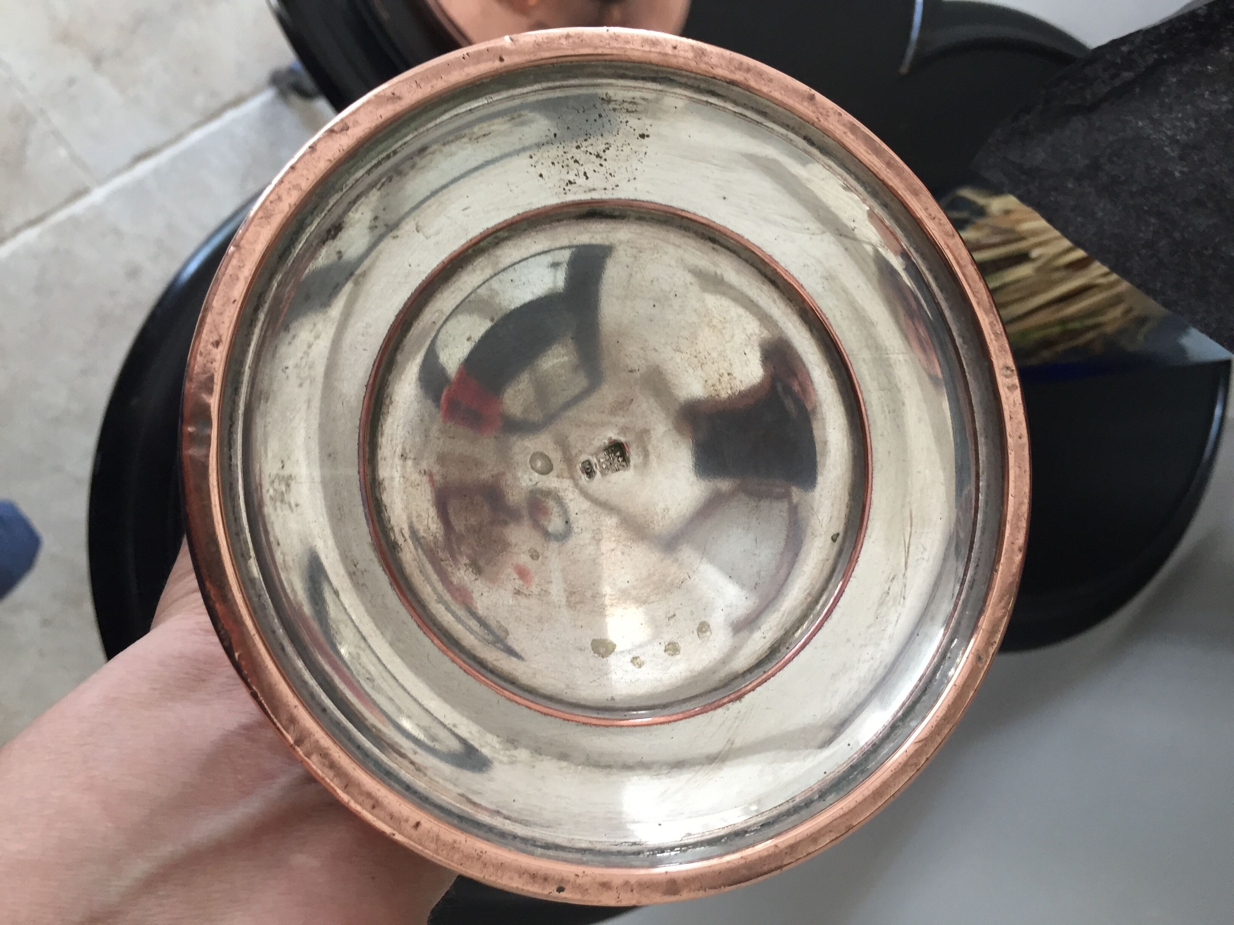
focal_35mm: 29
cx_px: 617
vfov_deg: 48.2
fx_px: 1034
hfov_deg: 61.7
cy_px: 462
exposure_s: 1/33
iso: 125
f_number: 2.2
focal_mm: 4.15
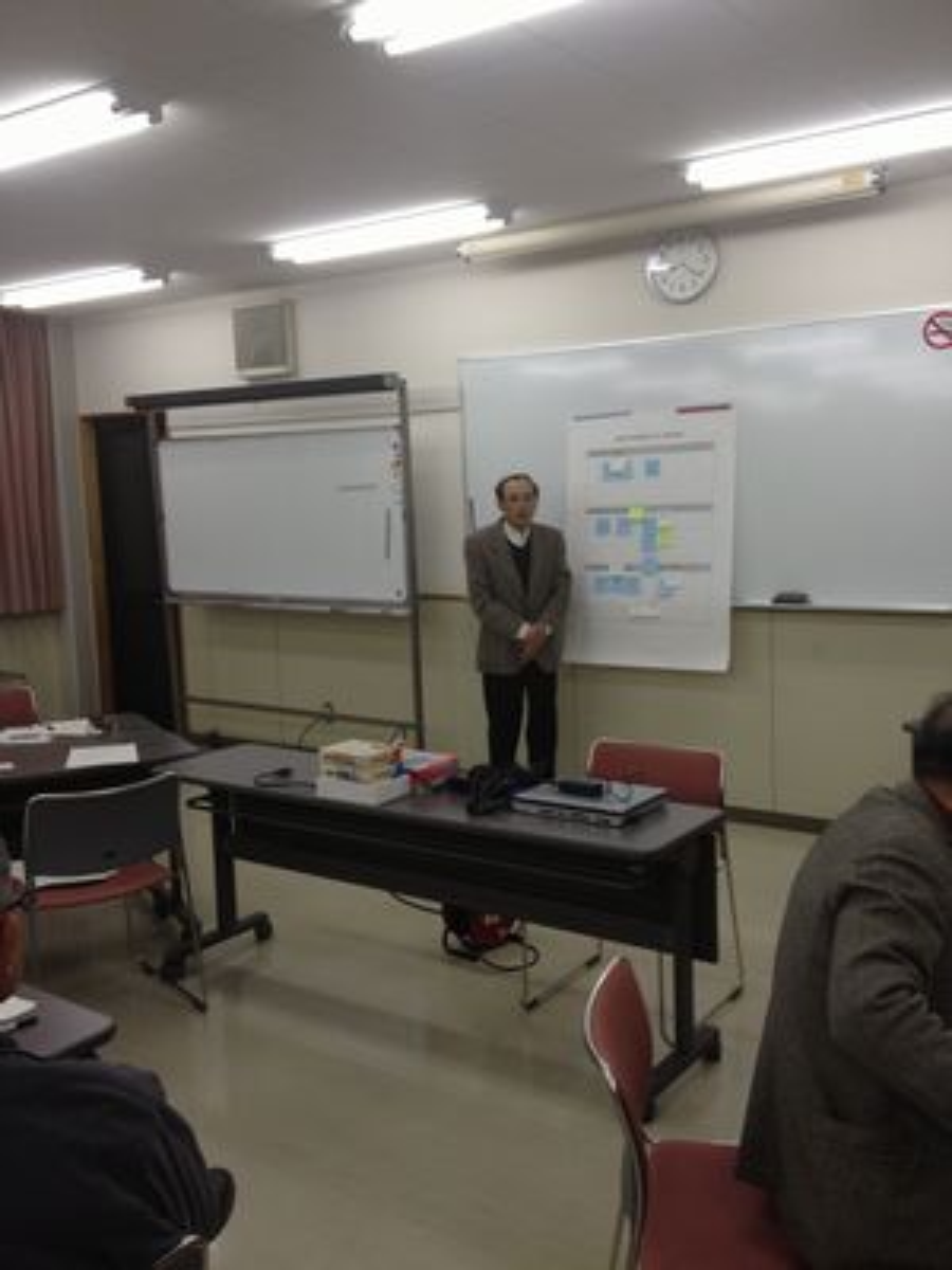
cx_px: 476
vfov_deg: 52.6
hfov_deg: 40.7
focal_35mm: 35
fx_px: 1283
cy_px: 635
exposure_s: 1/120
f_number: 2.4
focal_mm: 4.28
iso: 100
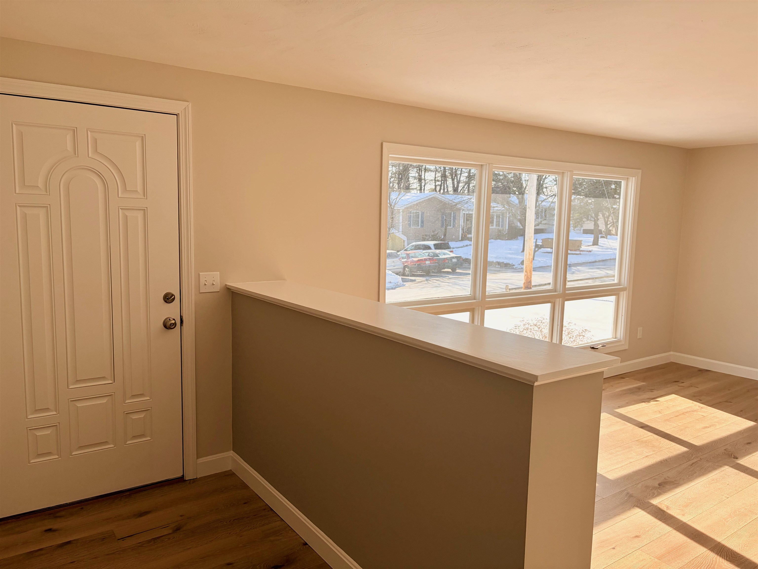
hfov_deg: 67.3
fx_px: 569
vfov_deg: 53.1
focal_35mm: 26
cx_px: 379
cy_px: 284
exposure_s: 1/987
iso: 64
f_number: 1.6
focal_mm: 5.96
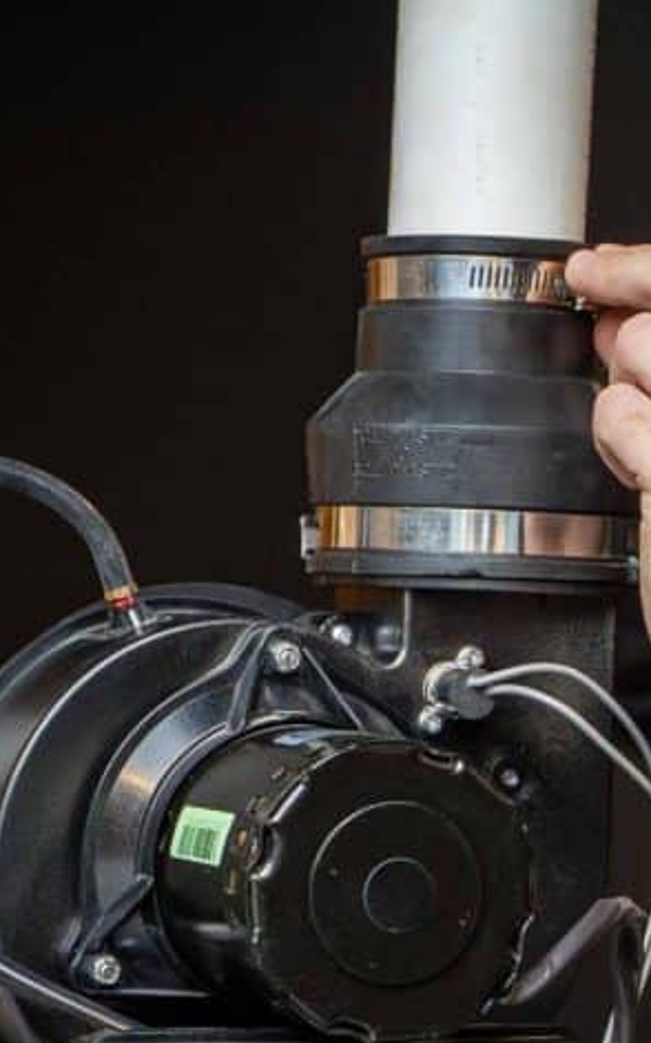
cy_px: 1165
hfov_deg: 10.3
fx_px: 3495
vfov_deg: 16.4
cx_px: 919
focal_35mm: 123
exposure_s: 1/125
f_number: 4.5
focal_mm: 25
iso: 3200
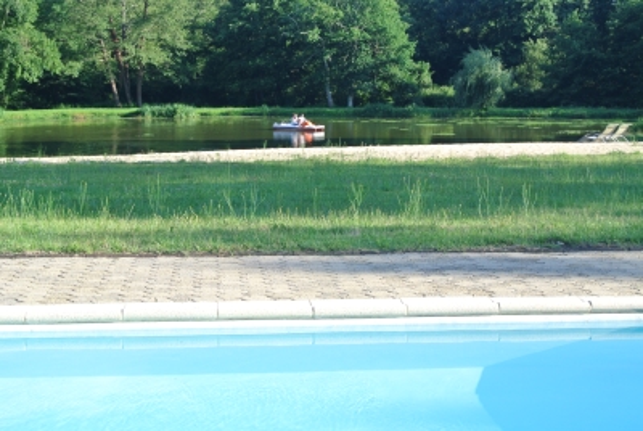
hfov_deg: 25.0
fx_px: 1449
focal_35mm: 81
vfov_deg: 16.9
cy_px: 216
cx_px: 322
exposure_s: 1/160
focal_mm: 30
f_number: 5.6
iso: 100
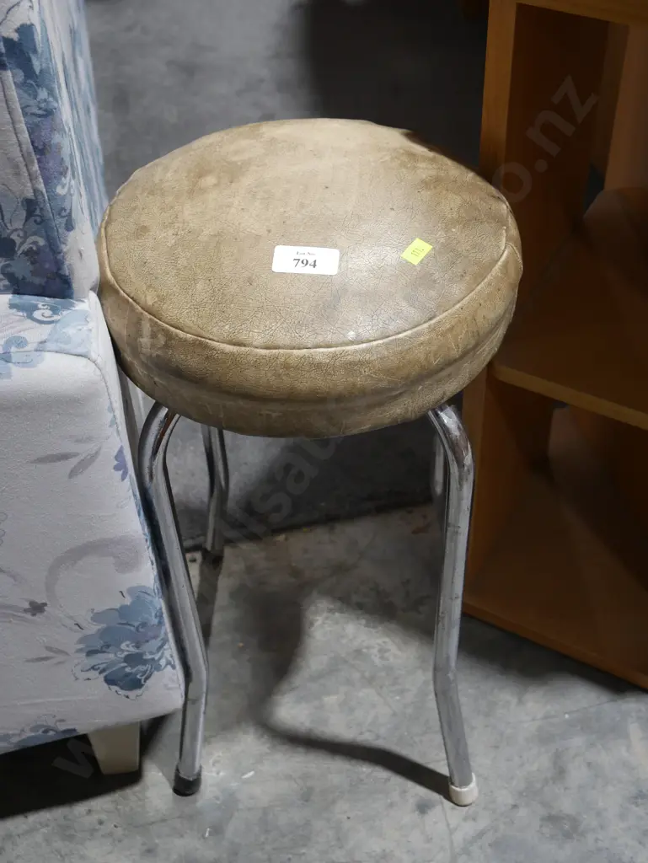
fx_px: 1147
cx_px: 324
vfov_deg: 41.2
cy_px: 432
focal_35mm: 46
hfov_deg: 31.5
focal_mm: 23
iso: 640
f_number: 5.1
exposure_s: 1/60
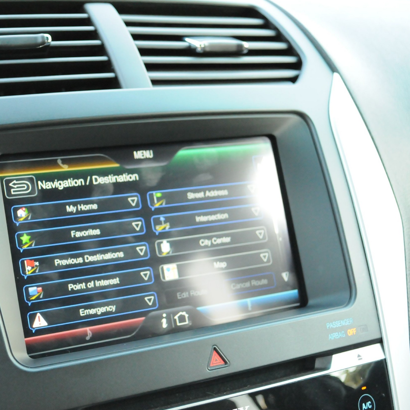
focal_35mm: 62
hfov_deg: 27.6
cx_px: 148
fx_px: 831
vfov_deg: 27.7
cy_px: 205
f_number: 4.8
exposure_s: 1/160
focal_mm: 32
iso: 2500
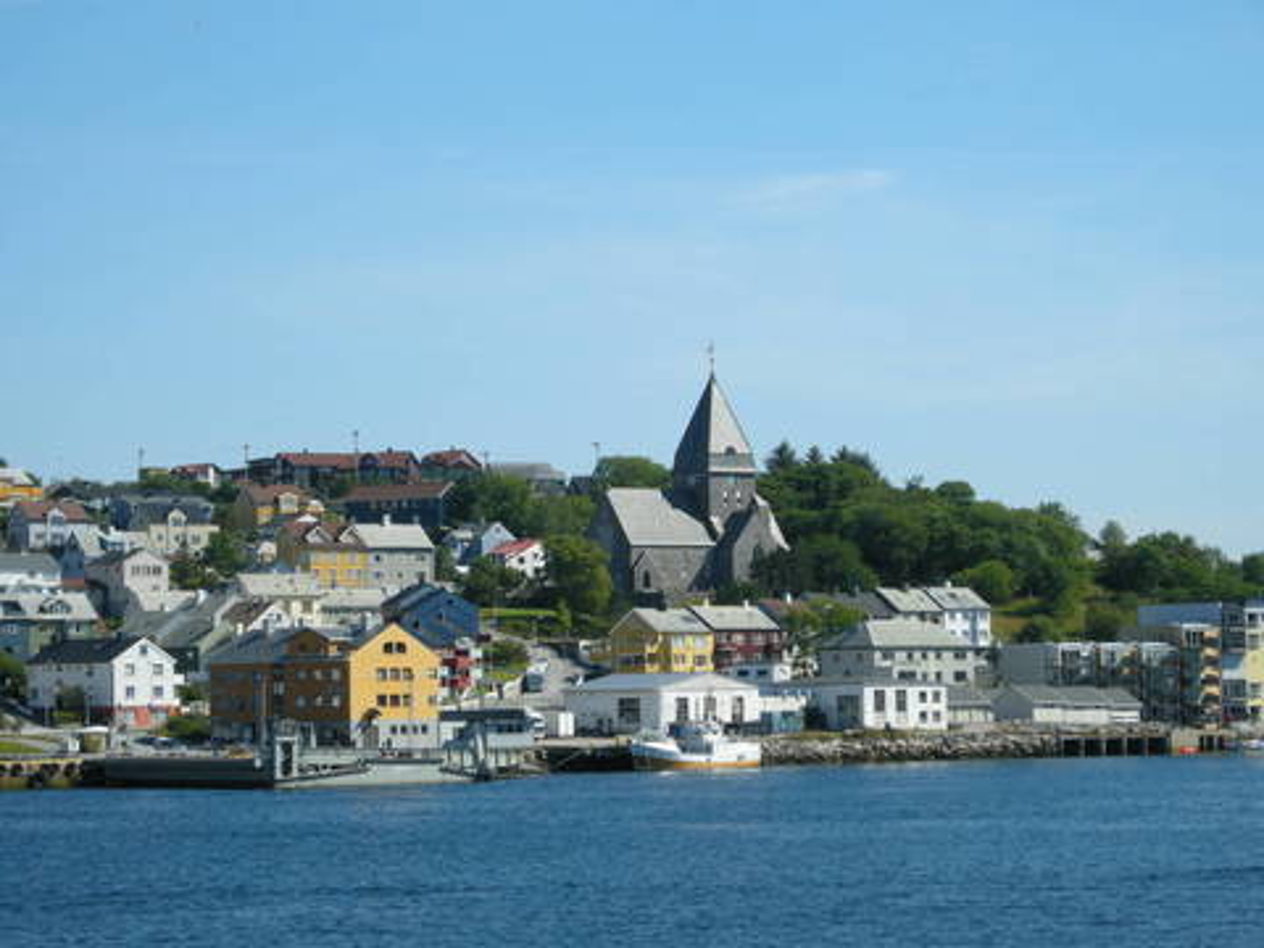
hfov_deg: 17.1
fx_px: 4199
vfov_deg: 12.9
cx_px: 632
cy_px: 474
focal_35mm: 115
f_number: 6.3
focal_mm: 24.5
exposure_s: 1/273
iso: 64
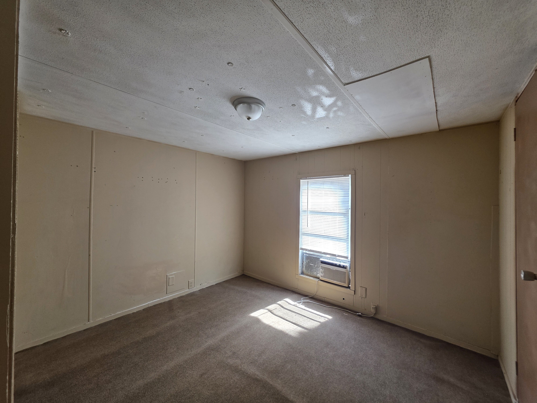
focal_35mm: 13
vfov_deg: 89.9
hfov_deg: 106.2
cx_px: 268
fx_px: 202
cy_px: 202
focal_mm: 2.2
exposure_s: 1/120
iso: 80
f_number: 1.9
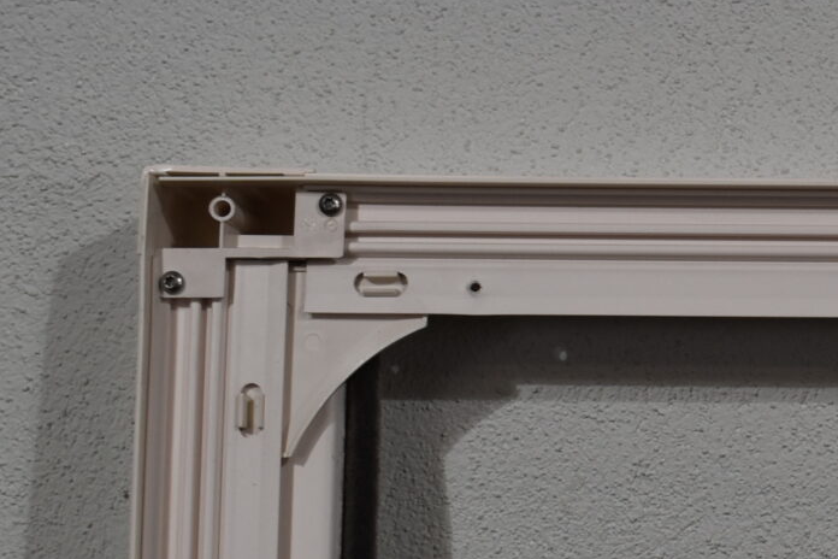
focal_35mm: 127
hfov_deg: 15.0
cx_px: 1233
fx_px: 2952
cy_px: 426
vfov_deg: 10.8
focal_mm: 23
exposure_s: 1/160
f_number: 5.6
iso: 200
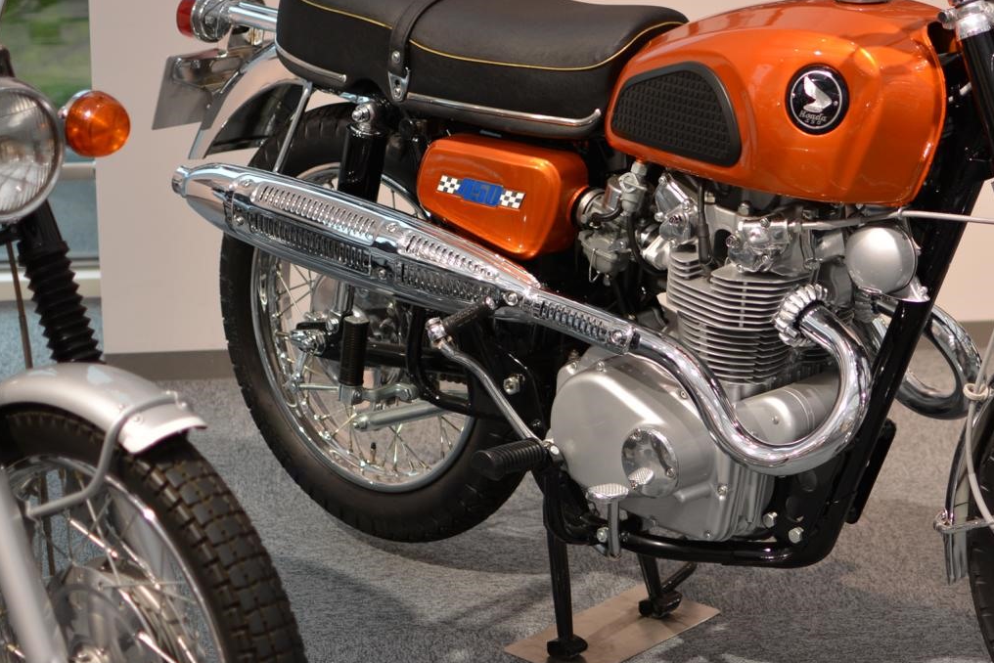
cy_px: 256
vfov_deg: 14.7
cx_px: 748
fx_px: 2565
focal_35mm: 93
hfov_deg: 21.7
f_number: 2
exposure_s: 1/60
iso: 200
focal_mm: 35
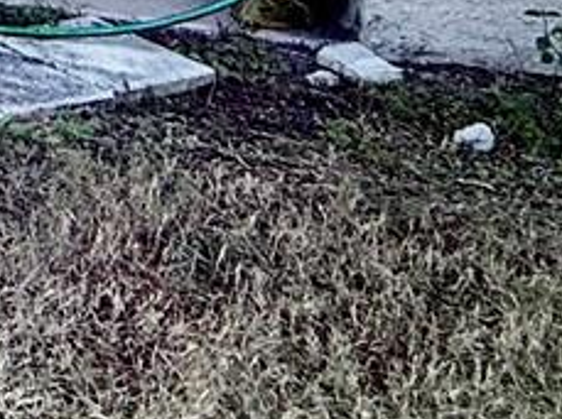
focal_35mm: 98
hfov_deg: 13.5
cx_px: -849
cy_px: -314
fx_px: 1589
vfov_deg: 13.6
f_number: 2.2
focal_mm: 2.22
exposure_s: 1/277
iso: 50
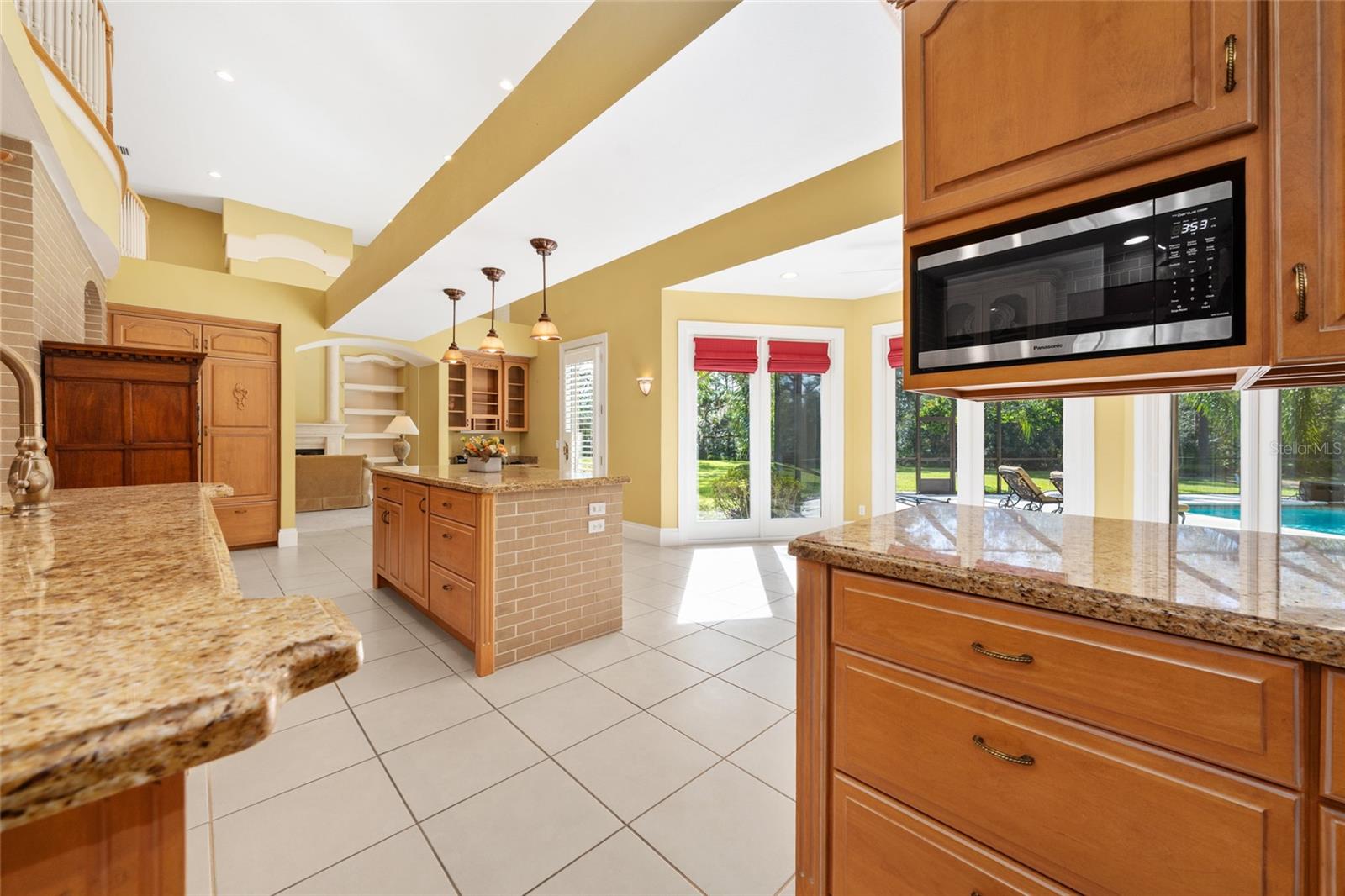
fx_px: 486
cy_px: 448
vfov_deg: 85.4
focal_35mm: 13
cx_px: 672
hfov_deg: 108.3
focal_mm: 13
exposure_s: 1/25
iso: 320
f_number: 7.1
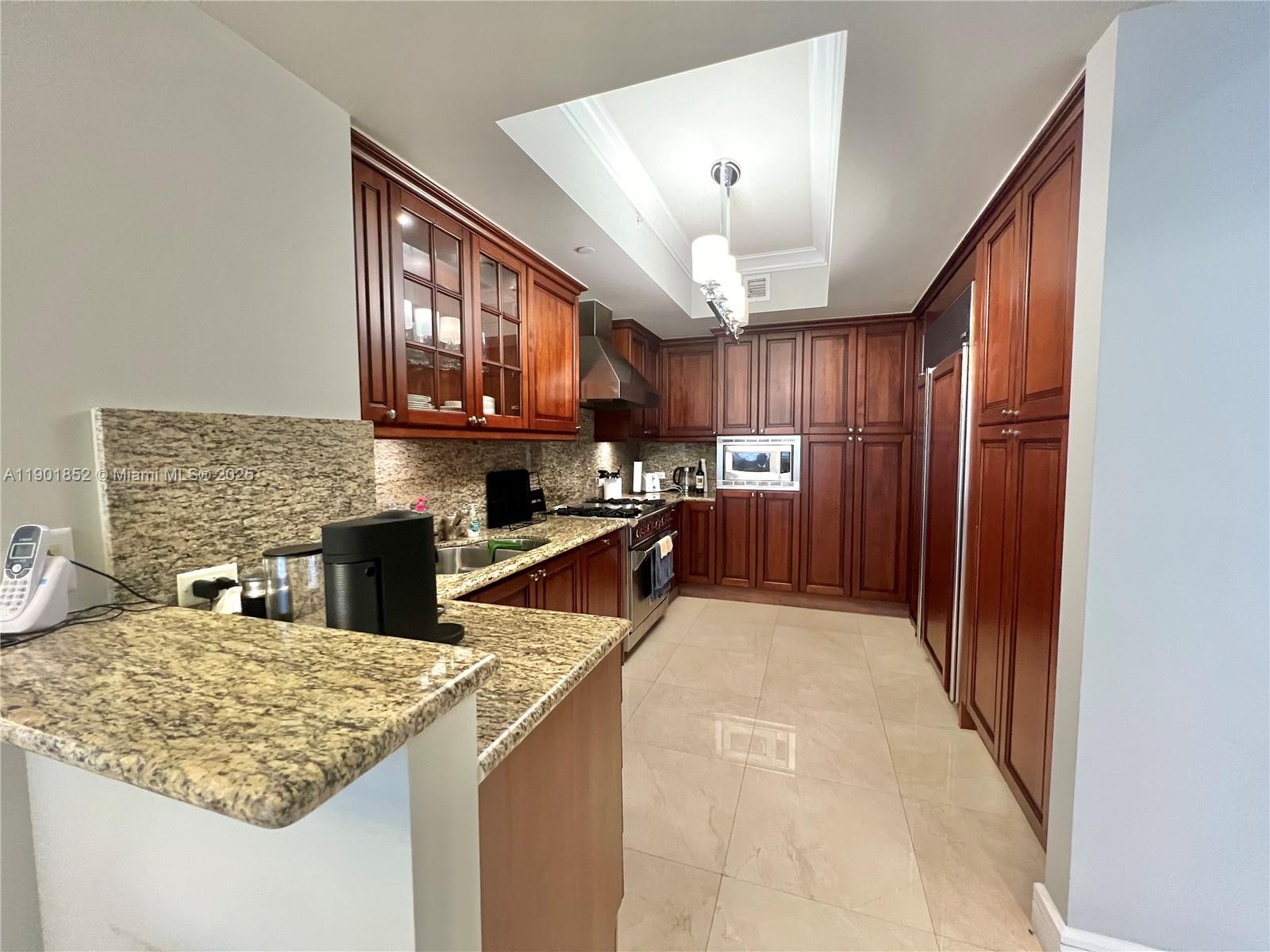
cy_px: 476
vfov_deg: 89.9
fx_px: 477
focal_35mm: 13
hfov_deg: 106.2
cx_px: 635
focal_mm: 1.57
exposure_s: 1/60
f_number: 1.8
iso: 500
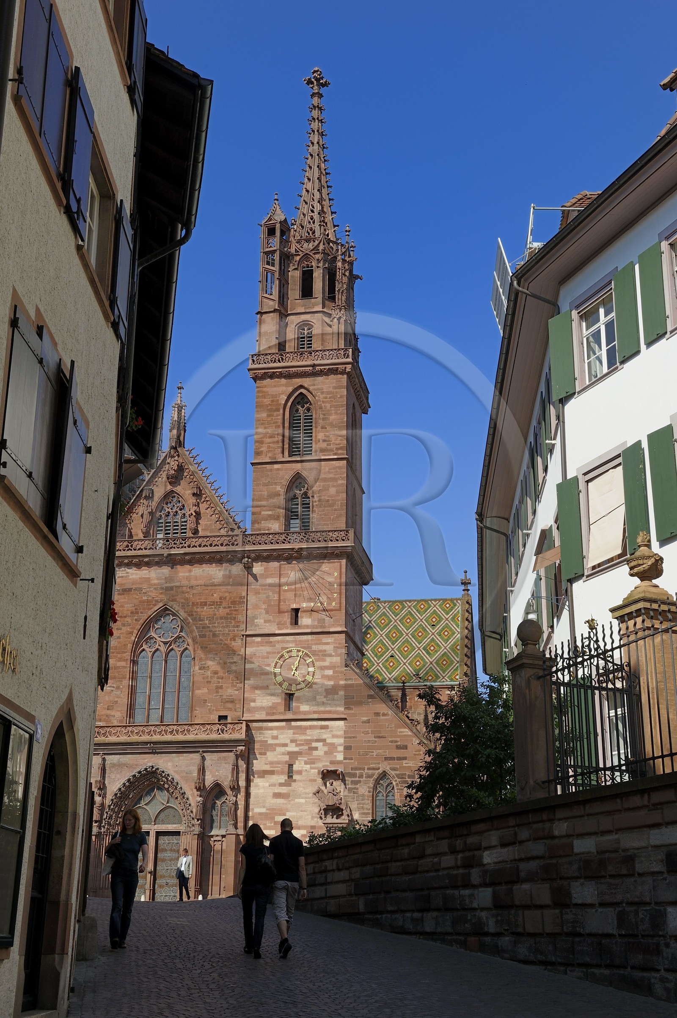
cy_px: 509
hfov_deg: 30.5
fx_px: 1243
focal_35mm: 44
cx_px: 338
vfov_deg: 44.5
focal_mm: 44
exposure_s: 1/160
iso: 200
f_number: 16
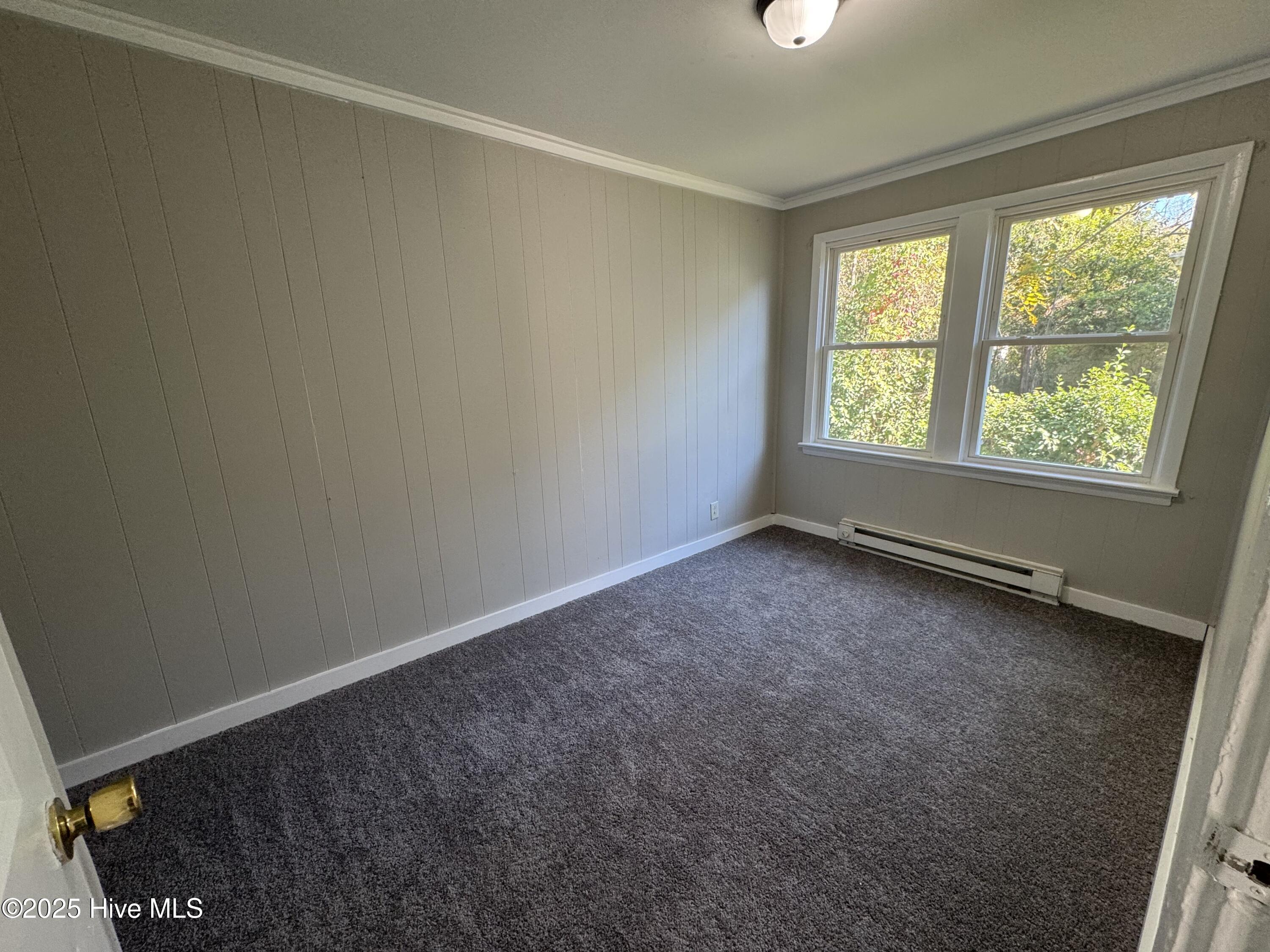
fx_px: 514
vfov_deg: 85.7
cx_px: 635
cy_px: 476
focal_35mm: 14
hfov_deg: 102.1
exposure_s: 1/60
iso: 160
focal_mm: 2.22
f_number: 2.2
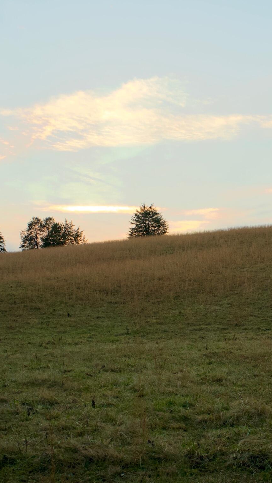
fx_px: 629
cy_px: 242
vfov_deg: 42.1
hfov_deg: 24.3
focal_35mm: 49
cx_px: 177
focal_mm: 31
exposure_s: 1/250
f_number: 5.6
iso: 800
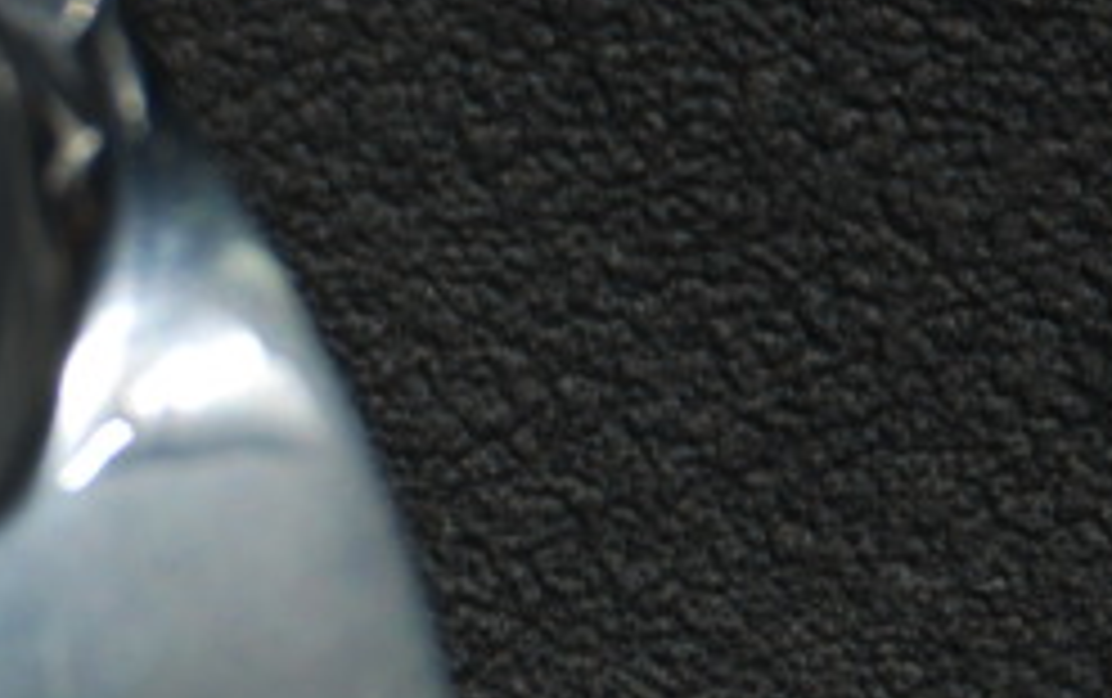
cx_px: -912
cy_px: 786
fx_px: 17294
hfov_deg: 3.7
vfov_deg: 2.3
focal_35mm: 570
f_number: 5.6
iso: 100
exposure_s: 1/125
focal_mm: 90
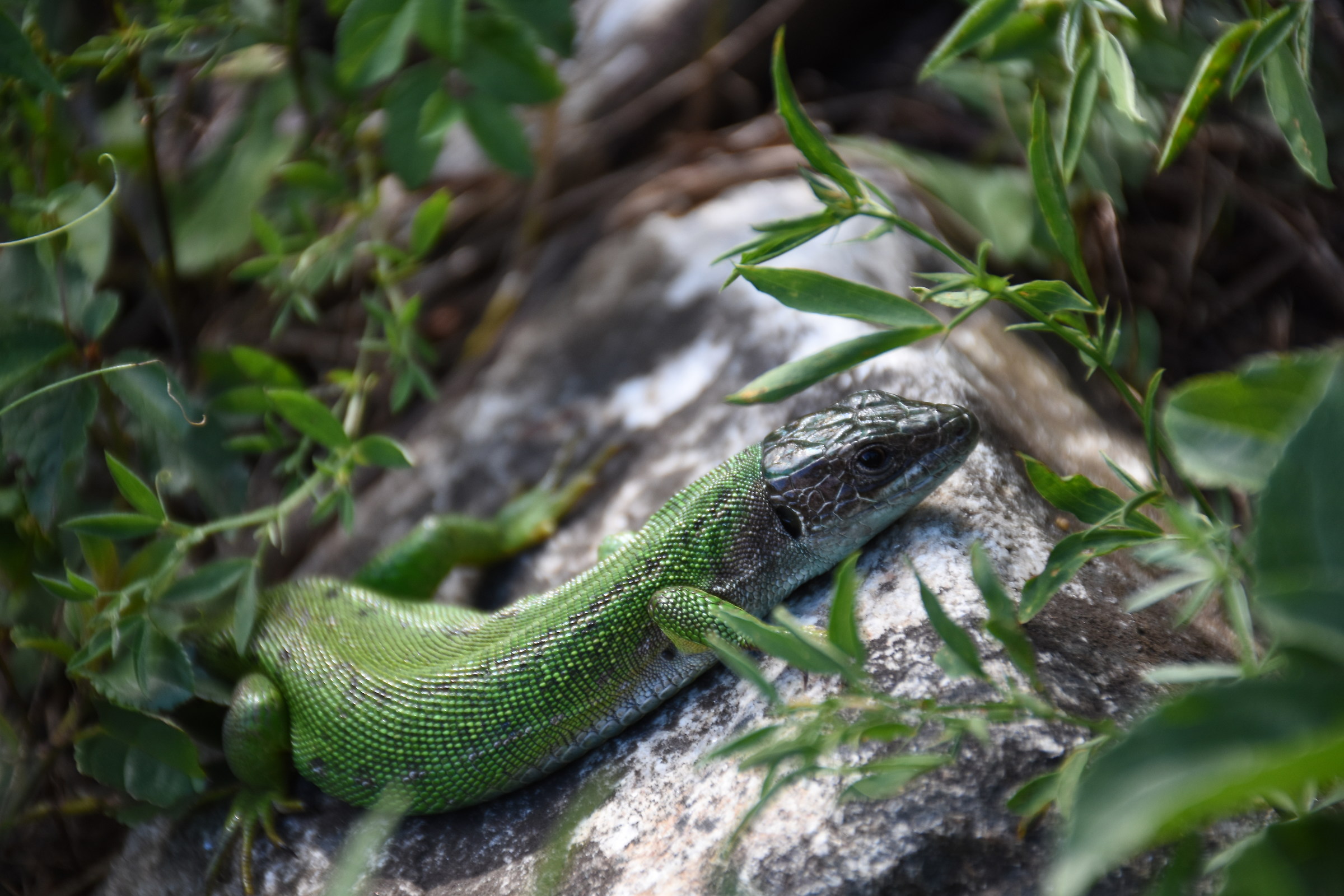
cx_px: 672
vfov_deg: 6.5
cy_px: 448
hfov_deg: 9.8
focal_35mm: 210
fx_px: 7839
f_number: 5.6
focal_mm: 140
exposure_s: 1/200
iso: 400
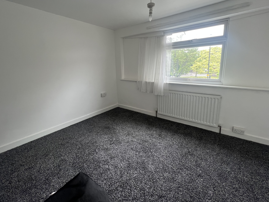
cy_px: 87
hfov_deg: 98.1
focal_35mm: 15
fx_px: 117
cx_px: 130
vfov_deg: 81.3
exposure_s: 1/100
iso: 100
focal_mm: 1.57
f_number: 1.8
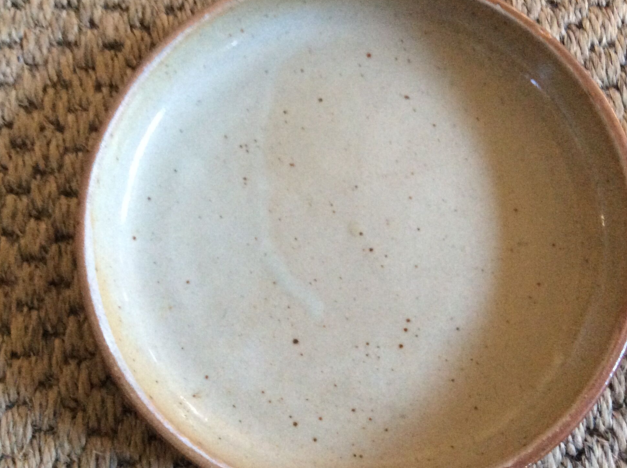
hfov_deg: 43.9
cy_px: 224
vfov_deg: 33.5
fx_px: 778
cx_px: 321
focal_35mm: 43
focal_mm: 3.3
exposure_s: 1/17
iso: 250
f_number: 2.4
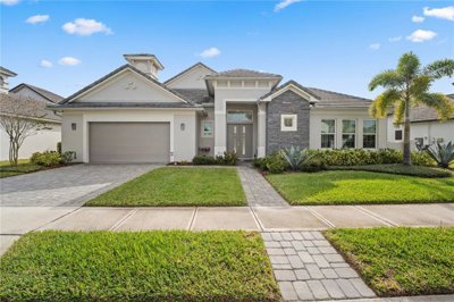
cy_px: 151
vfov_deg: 81.1
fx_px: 176
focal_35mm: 14
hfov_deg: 104.3
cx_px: 227
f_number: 9
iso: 100
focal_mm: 14
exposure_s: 1/100
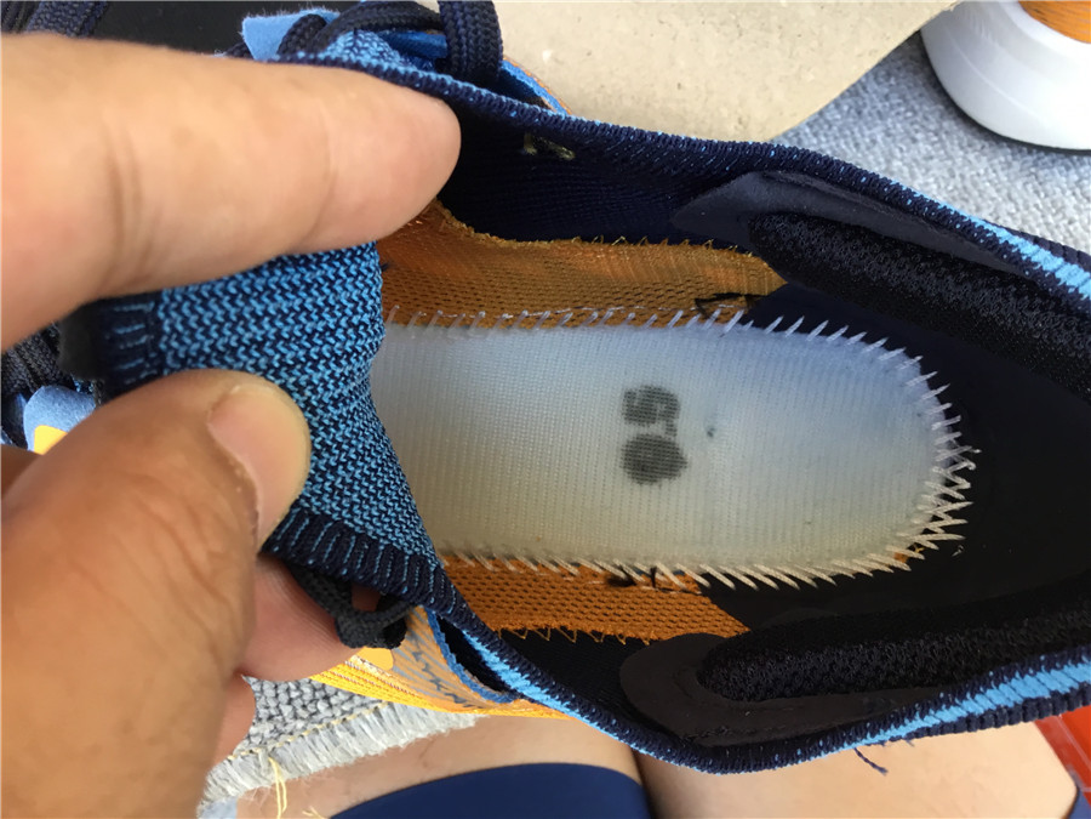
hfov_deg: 58.4
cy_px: 410
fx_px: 977
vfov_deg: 45.4
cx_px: 546
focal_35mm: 31
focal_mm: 3.3
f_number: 2.4
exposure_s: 1/33
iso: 25
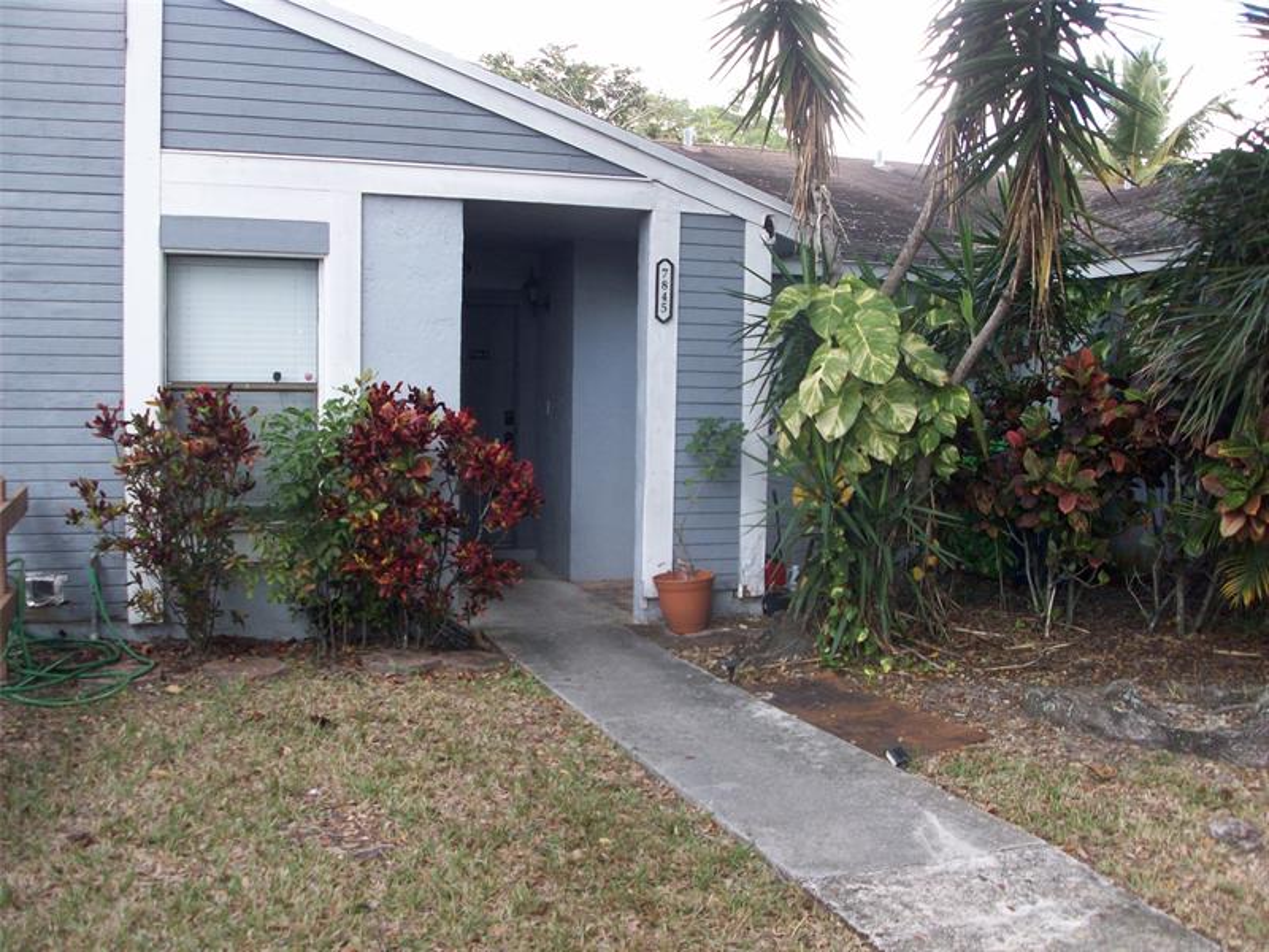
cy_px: 476
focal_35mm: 34
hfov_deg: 54.0
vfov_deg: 41.8
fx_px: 1246
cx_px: 634
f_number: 2.8
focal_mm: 5.7
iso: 64
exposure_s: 1/123
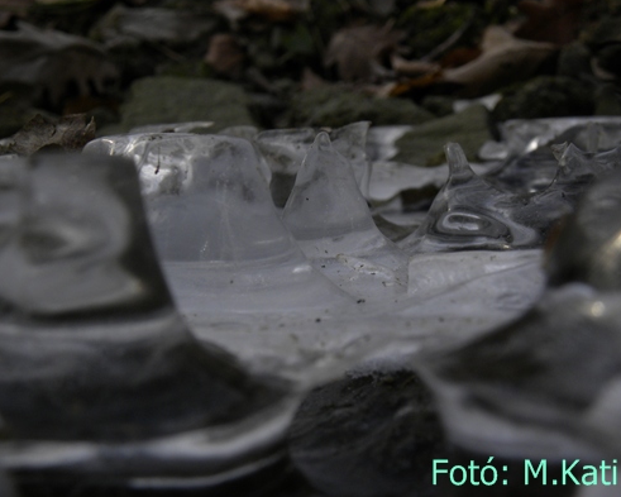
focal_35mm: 70
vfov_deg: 21.9
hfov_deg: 27.1
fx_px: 1287
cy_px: 247
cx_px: 289
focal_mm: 11.8
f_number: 5
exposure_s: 1/234
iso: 100
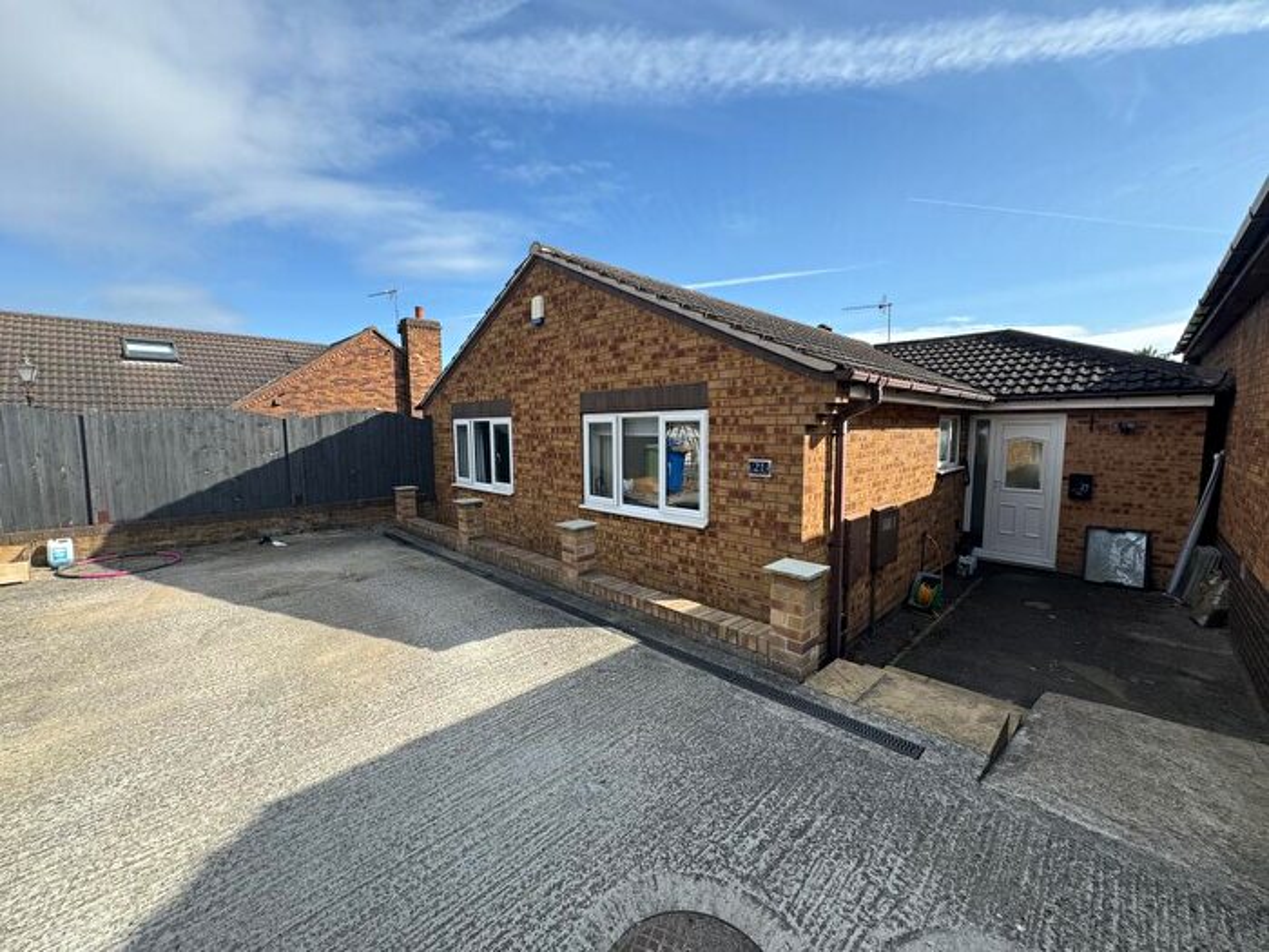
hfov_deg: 102.1
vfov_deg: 85.7
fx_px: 513
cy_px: 476
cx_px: 634
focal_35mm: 14
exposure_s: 1/734
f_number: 2.2
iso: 40
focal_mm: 2.22
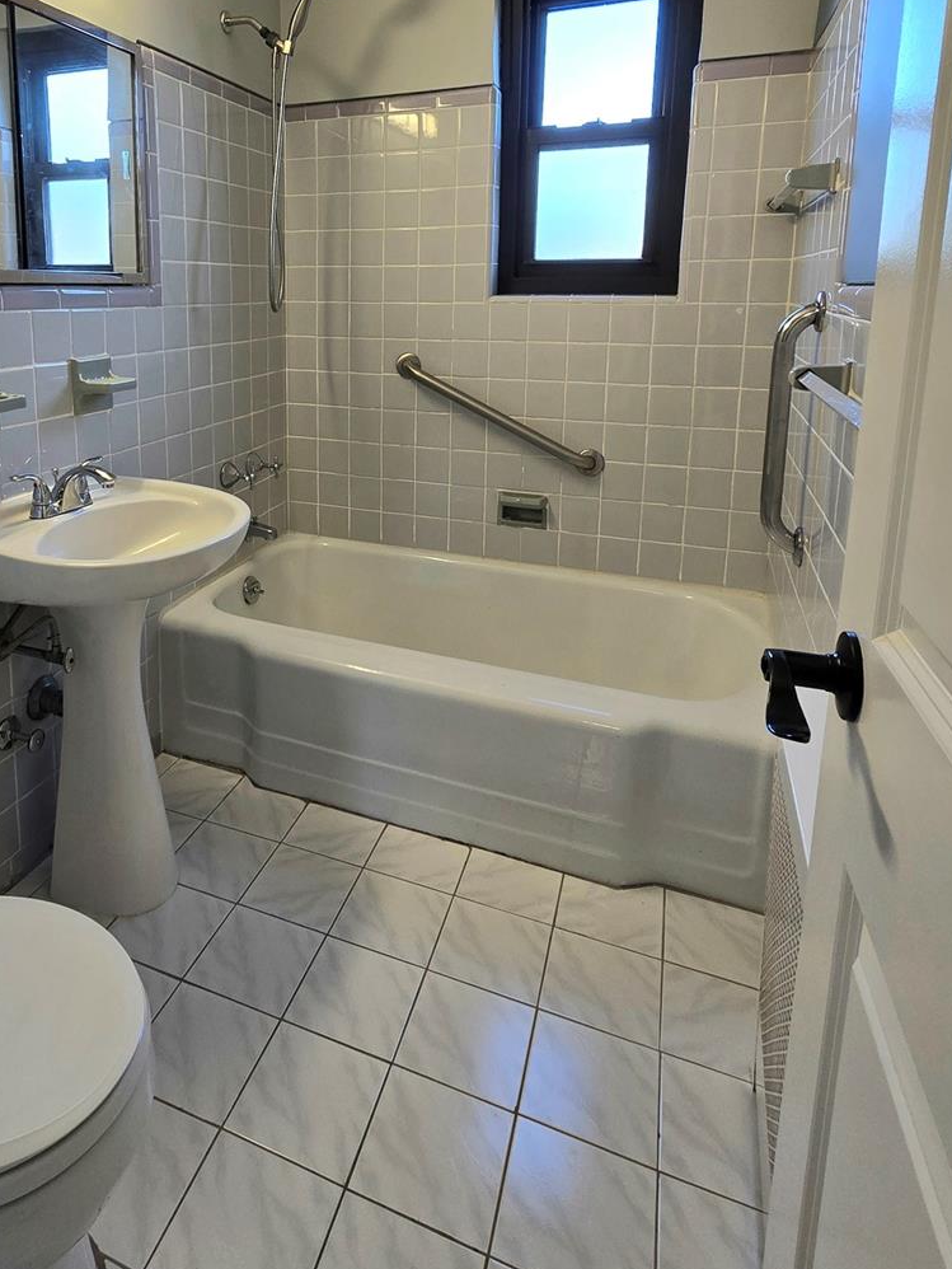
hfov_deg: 63.8
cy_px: 454
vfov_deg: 79.8
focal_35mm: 20
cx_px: 297
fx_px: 733
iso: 64
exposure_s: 1/60.2
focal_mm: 2.2
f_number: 2.2
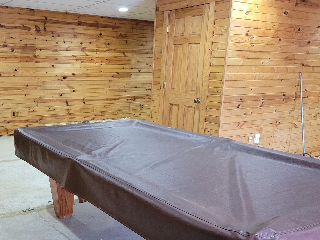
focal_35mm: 38
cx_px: 108
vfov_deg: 37.4
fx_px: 351
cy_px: 156
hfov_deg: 48.2
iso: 500
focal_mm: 5.4
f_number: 1.8
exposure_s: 1/40
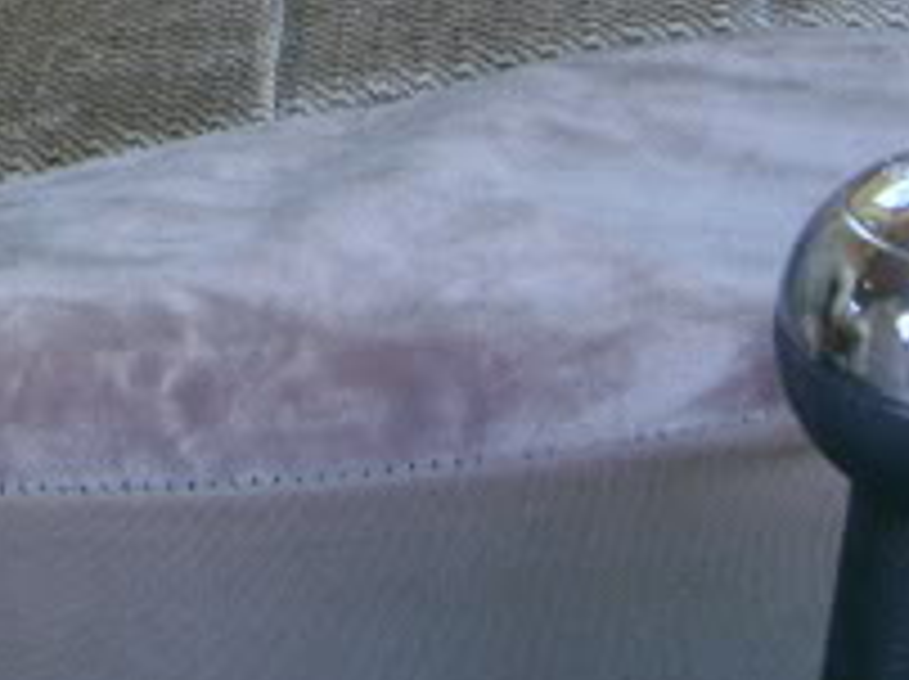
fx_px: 2911
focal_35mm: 111
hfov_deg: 17.2
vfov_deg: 12.8
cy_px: -225
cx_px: -90
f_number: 2.8
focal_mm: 5.8
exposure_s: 1/20
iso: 139
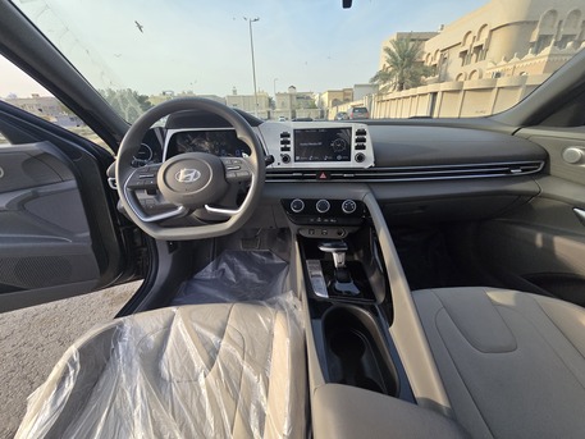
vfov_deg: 89.9
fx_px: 220
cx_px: 292
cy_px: 220
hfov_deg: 106.2
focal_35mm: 13
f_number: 2.2
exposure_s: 1/2000
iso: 160
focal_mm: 2.2
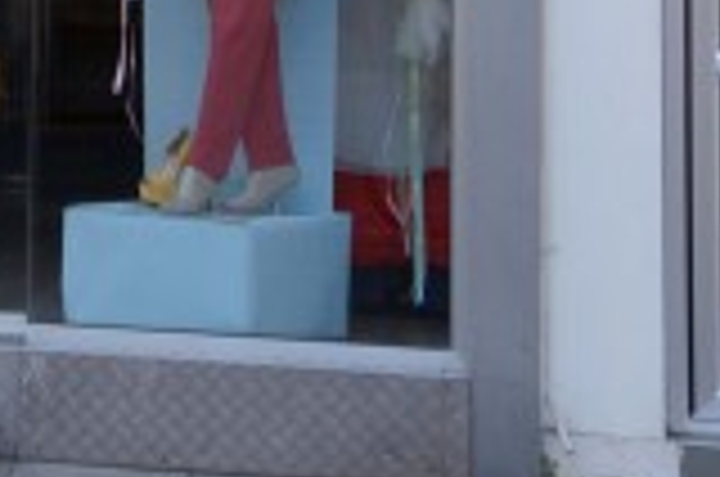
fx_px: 3917
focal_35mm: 196
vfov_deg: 6.7
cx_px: -493
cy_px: -554
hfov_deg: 10.0
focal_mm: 29
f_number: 4.5
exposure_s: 1/160
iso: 100
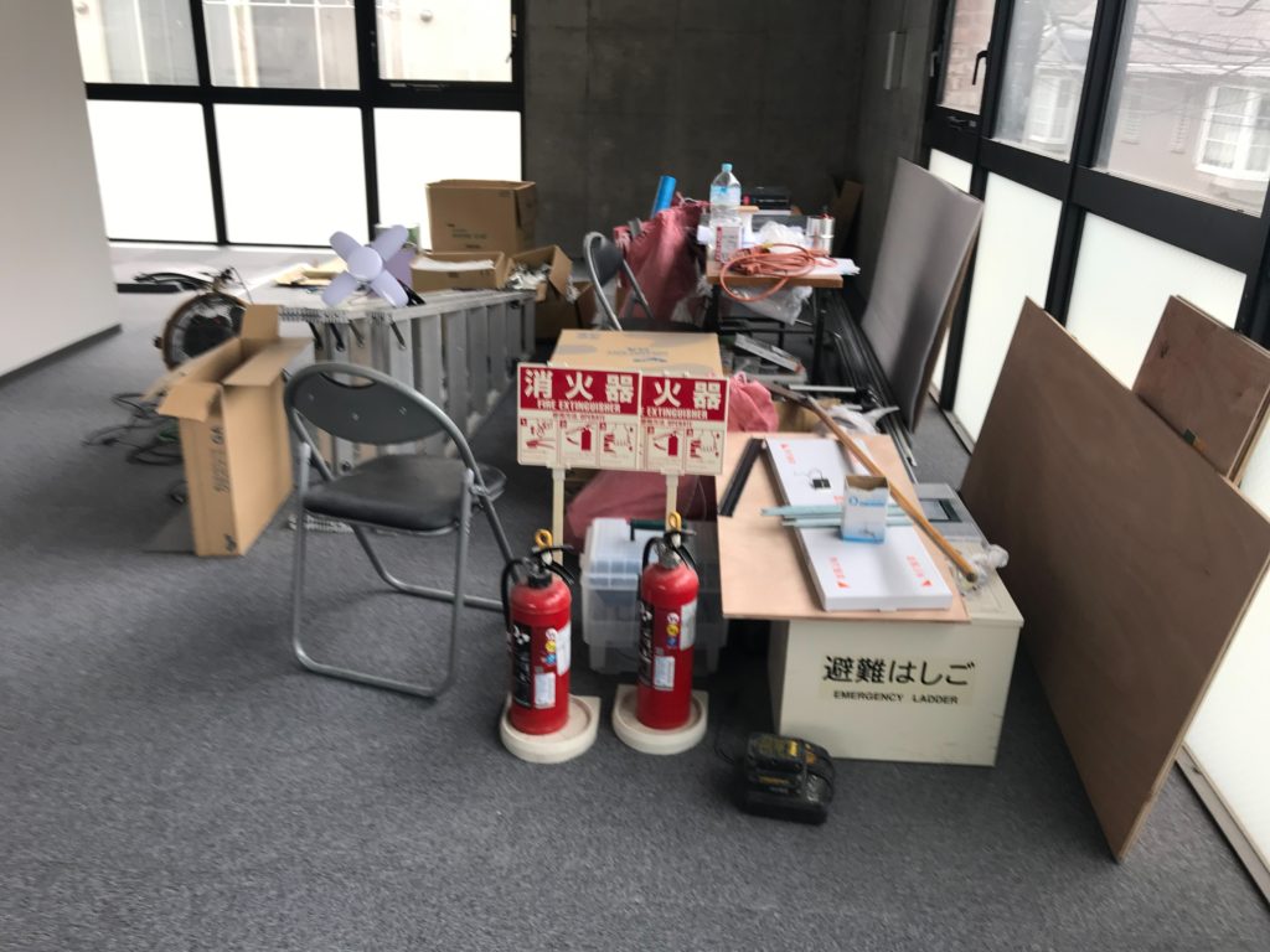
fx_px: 1027
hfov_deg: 63.4
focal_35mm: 28
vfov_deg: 49.7
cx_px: 635
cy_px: 476
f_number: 1.8
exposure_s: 1/110
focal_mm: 3.99
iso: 20
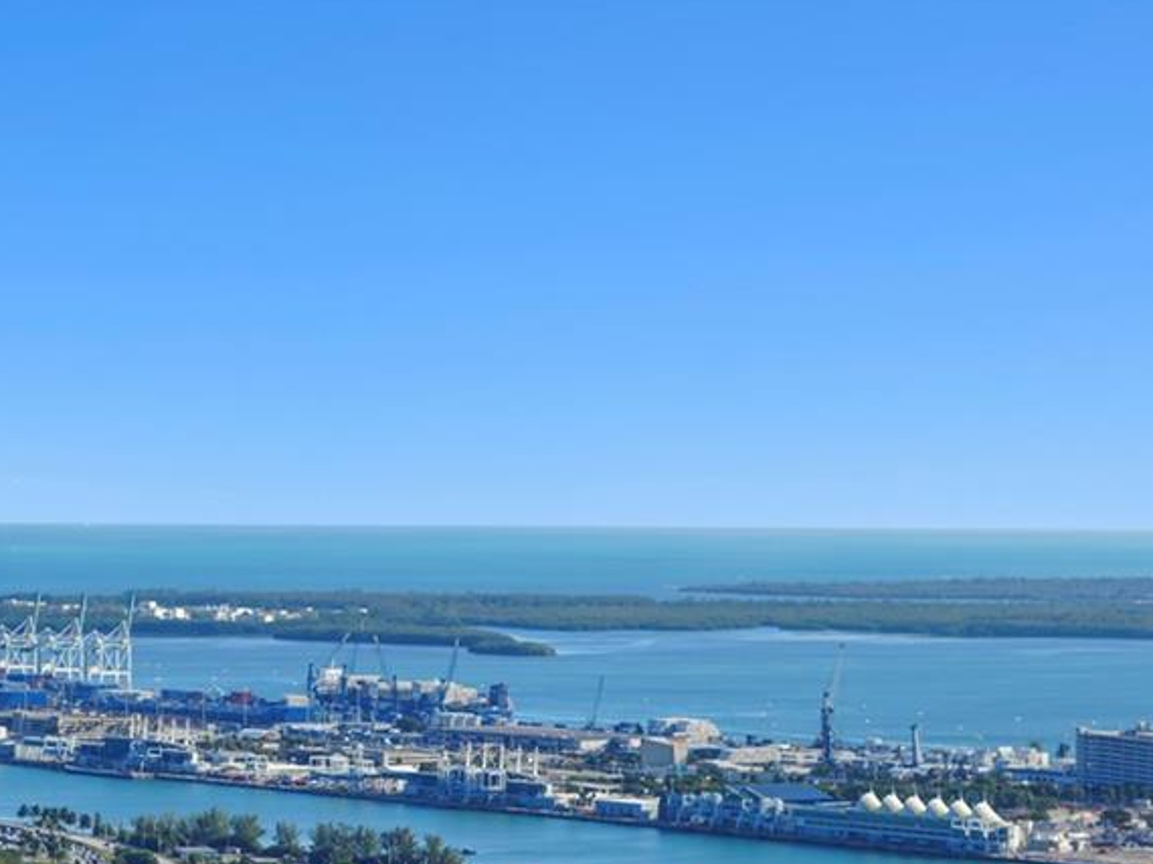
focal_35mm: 135
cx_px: 283
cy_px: 838
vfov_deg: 10.9
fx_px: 4495
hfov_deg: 14.6
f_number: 6.3
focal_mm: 50
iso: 100
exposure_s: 1/400
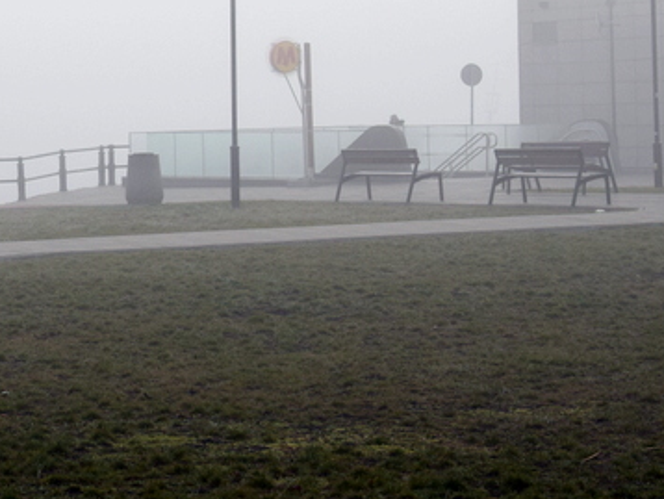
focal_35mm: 161
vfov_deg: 9.2
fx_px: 3090
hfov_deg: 12.1
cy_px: 100
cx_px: -65
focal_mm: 50
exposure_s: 1/400
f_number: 11
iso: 400
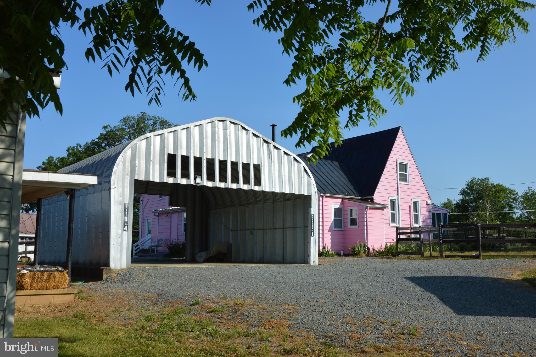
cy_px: 178
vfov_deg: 36.8
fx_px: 535
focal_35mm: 36
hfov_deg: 53.2
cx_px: 268
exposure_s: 1/320
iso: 100
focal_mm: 24
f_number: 9
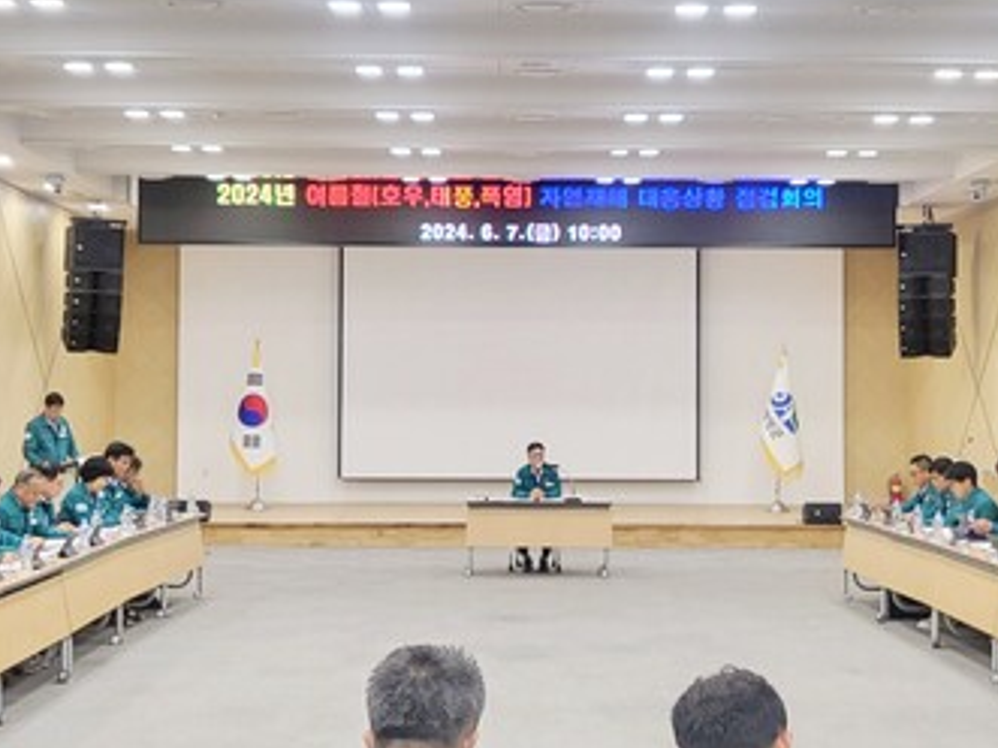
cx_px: 501
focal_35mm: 55
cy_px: 388
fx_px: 1585
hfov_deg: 34.9
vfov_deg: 26.5
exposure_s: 1/120
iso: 160
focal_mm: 4.25
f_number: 1.8
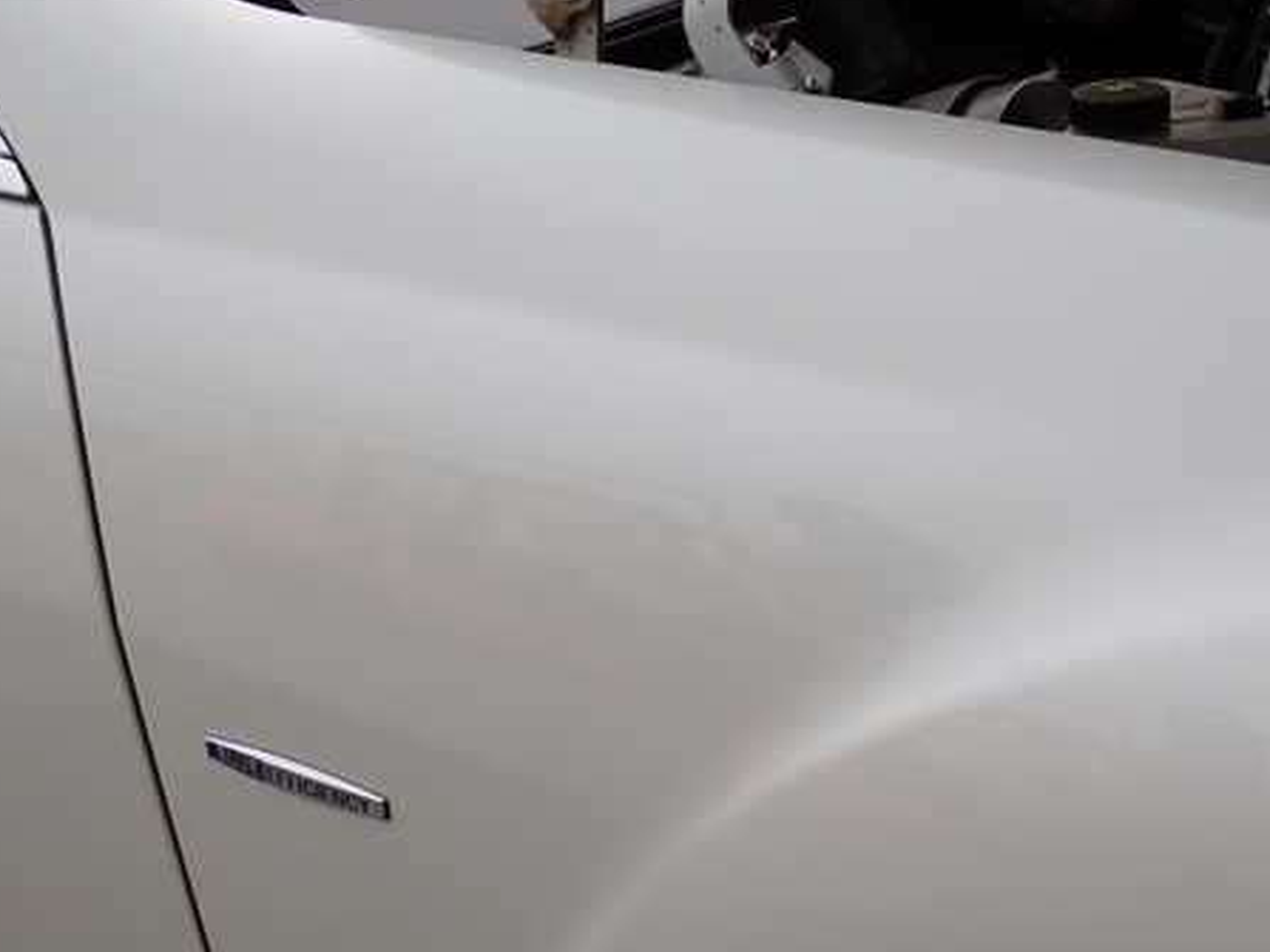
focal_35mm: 51
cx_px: 625
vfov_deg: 28.5
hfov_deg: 37.5
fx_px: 1871
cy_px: 526
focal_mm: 6.83
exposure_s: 1/500
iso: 100
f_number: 3.5
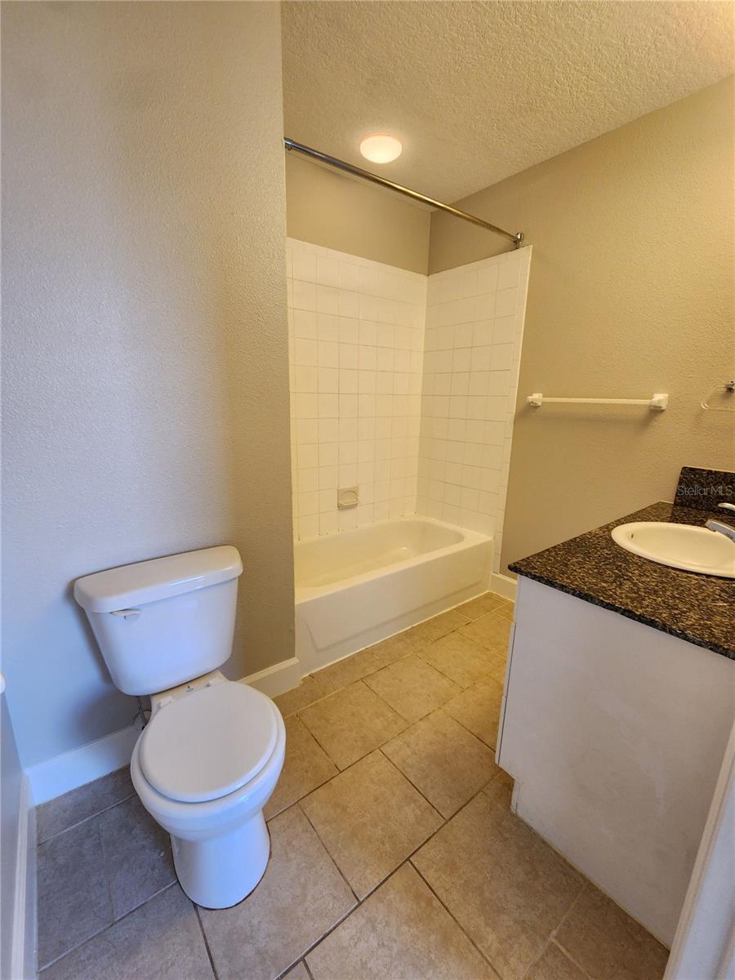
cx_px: 368
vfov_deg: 106.2
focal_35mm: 13
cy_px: 490
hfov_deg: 89.9
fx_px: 368
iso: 125
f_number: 2.2
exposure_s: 1/60
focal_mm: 2.2
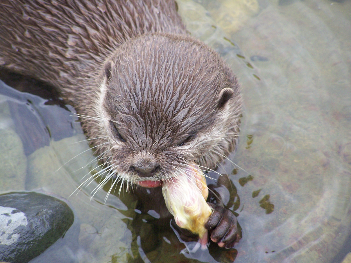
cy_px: 132
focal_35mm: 288
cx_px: 176
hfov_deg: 6.9
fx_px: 2920
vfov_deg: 5.2
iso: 160
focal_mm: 47.7
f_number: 3.4
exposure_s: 1/500
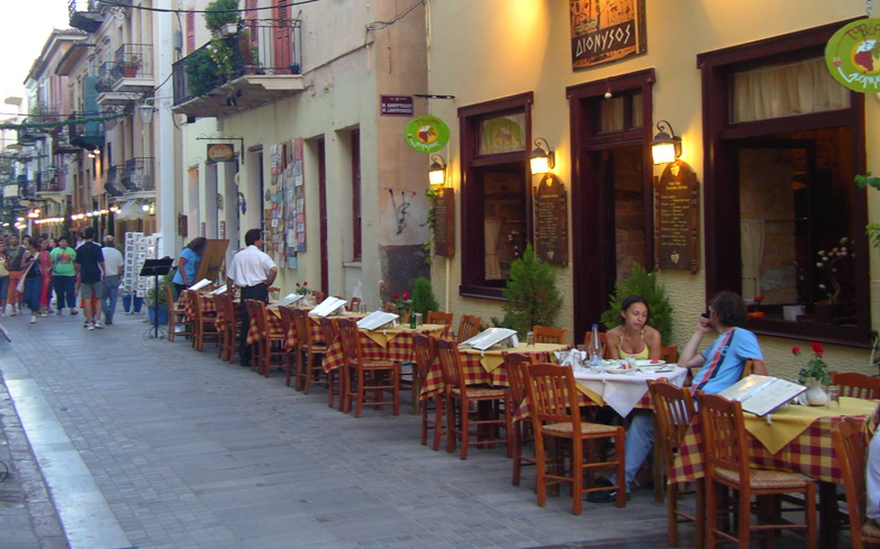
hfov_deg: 38.9
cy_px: 214
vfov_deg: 24.8
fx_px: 1247
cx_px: 444
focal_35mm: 52
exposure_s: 1/25
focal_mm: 7.5
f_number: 3.1
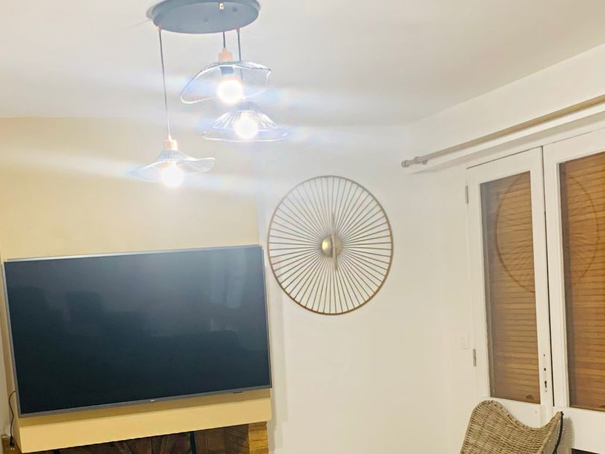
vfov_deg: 27.7
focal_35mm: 51
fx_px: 891
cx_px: 287
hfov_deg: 37.5
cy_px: 393
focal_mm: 4.25
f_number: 1.8
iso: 160
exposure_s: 1/50
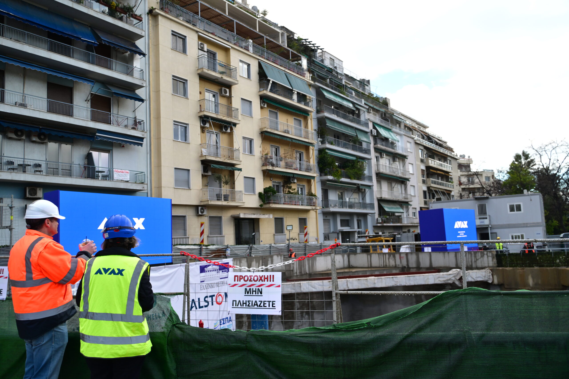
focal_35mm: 28
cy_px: 190
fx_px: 443
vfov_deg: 46.4
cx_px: 284
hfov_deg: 65.5
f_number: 3.5
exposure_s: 1/800
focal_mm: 28
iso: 800
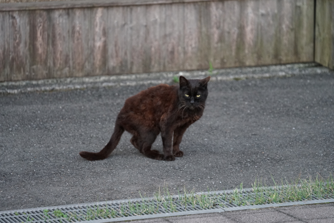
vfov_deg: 5.6
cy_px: 112
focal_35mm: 245
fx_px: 2273
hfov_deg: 8.4
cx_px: 167
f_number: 5.6
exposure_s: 1/250
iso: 2000
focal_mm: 245
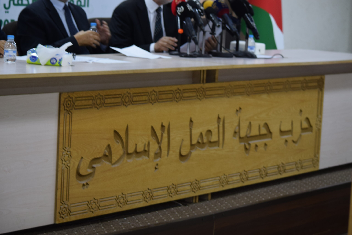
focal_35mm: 102
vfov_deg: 13.4
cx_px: 176
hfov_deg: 20.0
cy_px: 118
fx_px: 997
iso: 450
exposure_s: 1/60
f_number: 4.5
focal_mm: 68
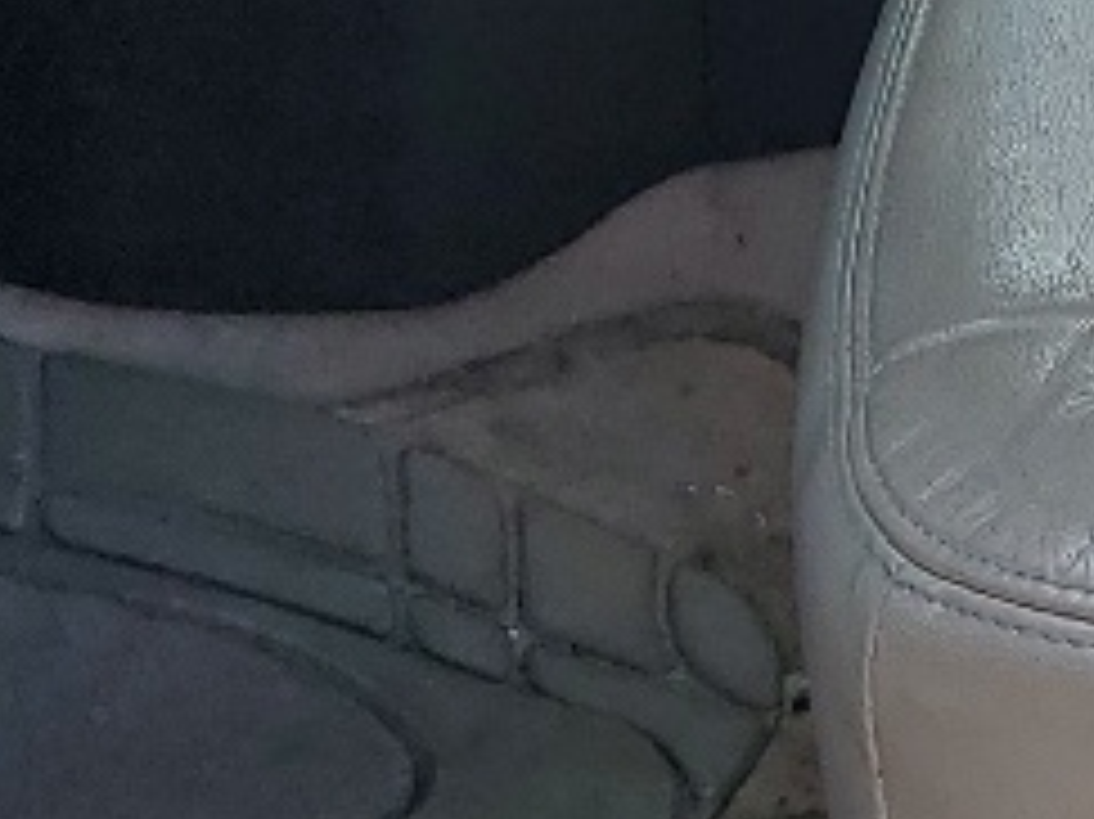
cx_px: 1625
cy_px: -634
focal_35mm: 171
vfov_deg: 8.4
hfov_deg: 11.1
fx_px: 5402
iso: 50
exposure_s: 1/833
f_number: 1.5
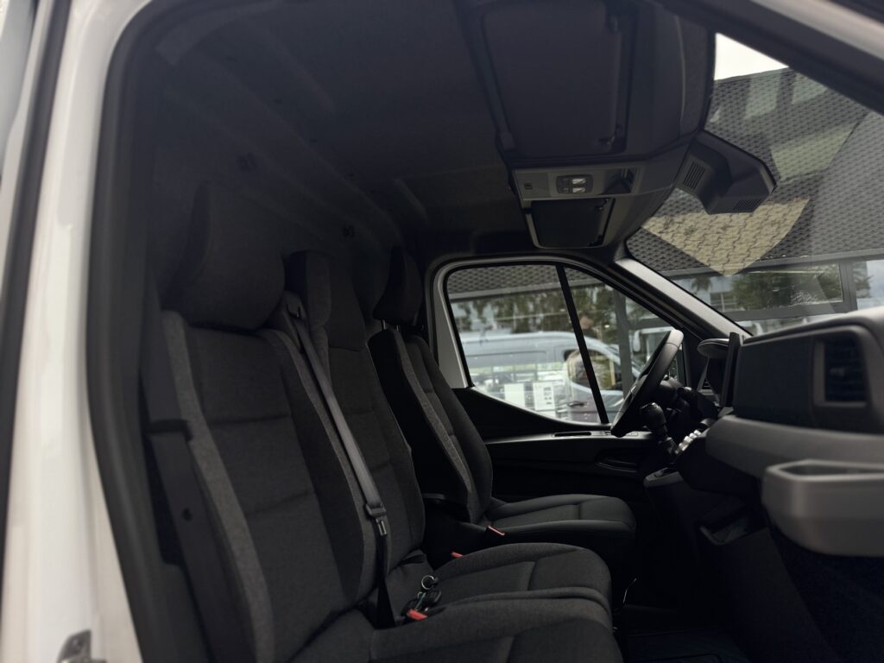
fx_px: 613
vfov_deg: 56.8
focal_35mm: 24
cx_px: 442
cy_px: 332
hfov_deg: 71.6
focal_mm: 6.76
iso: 80
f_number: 1.78
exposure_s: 1/1042
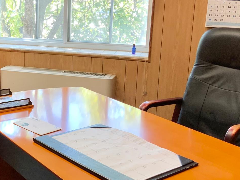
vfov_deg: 23.3
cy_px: 82
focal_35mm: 63
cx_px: 19
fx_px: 437
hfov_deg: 29.3
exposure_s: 1/60
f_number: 1.8
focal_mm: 3
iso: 80
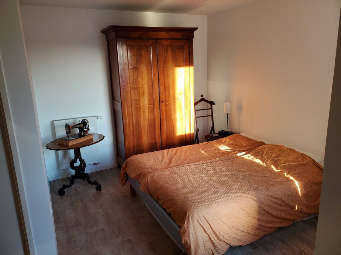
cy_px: 128
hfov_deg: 67.3
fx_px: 256
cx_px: 170
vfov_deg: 53.1
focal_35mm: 26
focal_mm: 4.3
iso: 160
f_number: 2.4
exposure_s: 1/120
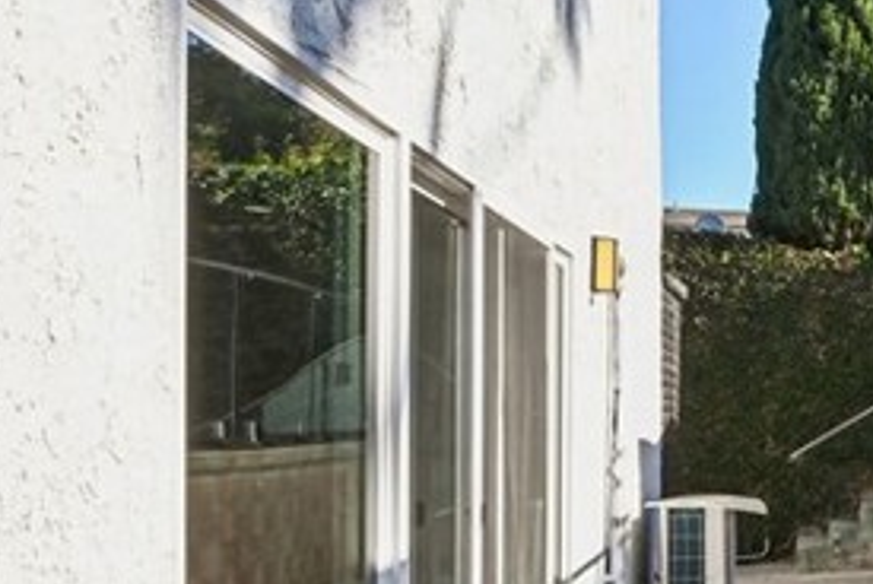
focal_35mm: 52
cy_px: 454
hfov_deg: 28.1
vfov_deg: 25.7
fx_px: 1262
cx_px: 1248
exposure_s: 1/30
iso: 250
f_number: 25
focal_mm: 14
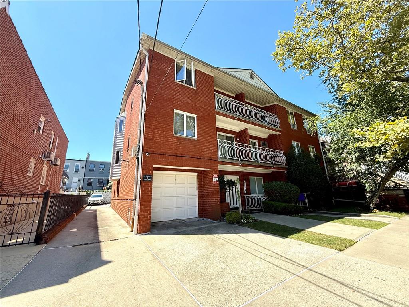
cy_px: 154
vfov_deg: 85.7
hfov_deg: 102.1
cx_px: 204
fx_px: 165
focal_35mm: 14
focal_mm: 2.22
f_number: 2.2
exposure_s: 1/694
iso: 64
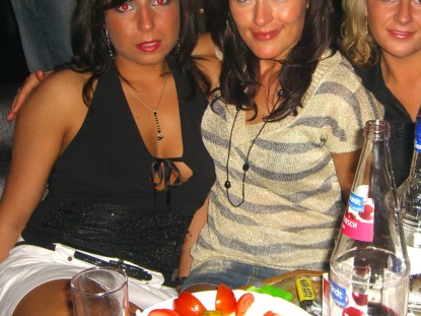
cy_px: 105
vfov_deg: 26.4
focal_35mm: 55
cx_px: 275
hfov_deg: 34.7
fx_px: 669
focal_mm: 7.9
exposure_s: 1/60
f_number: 2.8
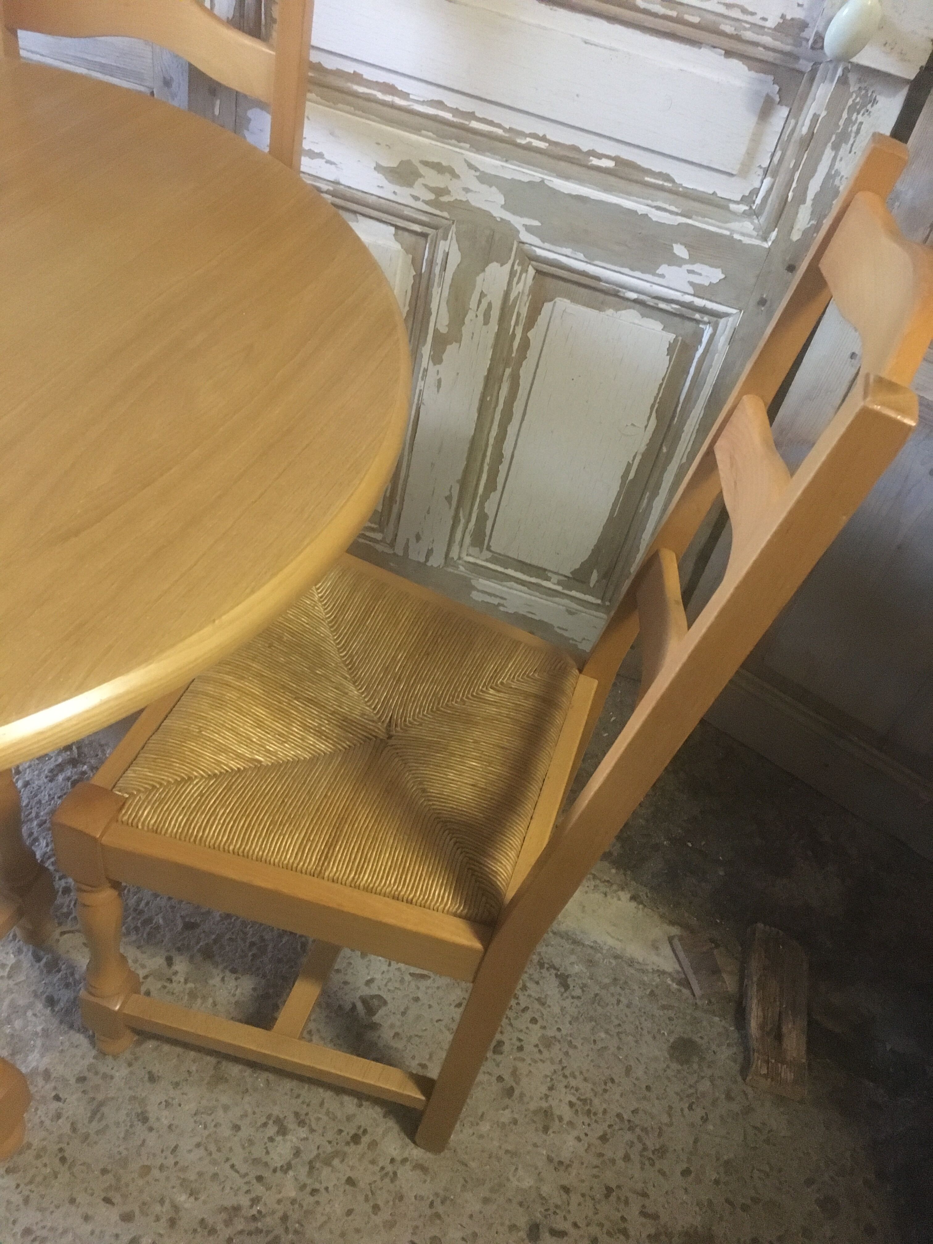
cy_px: 622
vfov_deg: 61.7
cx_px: 466
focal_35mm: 29
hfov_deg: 48.2
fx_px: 1042
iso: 320
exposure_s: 1/17
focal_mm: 4.15
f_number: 2.2
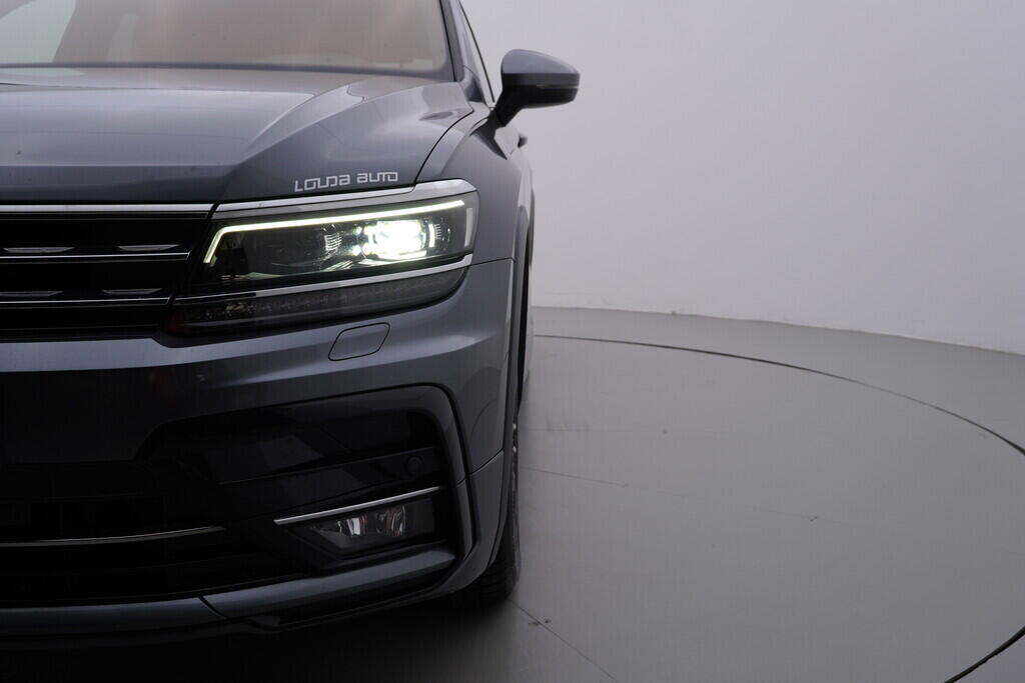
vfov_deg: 36.9
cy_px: 342
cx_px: 512
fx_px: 1025
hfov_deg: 53.1
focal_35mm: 36
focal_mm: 24
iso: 125
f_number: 5
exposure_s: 1/125
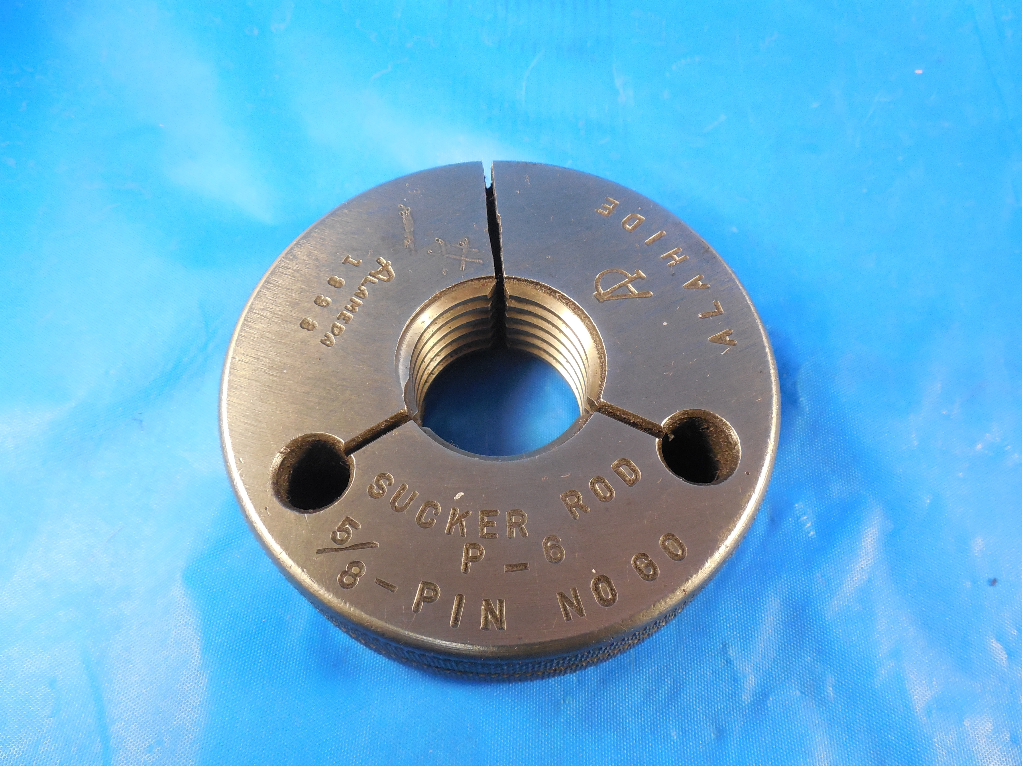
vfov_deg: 54.9
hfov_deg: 69.4
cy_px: 383
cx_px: 511
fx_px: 738
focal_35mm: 25
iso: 400
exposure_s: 1/30
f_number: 3.3
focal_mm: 4.5
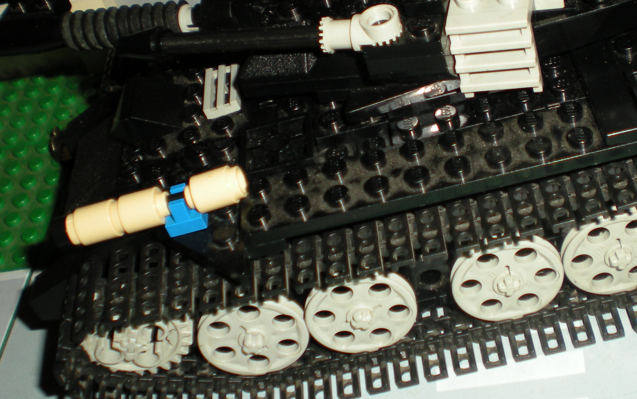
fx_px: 1042
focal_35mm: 60
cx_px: 396
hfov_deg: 33.8
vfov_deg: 21.5
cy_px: 118
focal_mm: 6.3
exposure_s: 1/60
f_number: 3.1
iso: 64
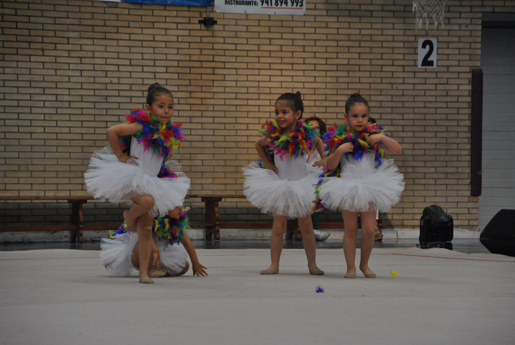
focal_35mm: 183
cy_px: 172
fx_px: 2621
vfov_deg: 7.5
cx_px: 258
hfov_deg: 11.2
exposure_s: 1/320
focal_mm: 122
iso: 800
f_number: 5.6
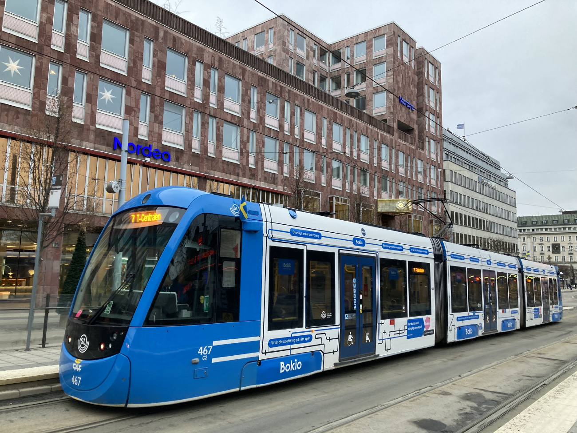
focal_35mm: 28
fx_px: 467
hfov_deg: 63.4
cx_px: 288
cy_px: 216
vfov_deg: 49.7
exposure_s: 1/121
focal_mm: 3.99
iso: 80
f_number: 1.8
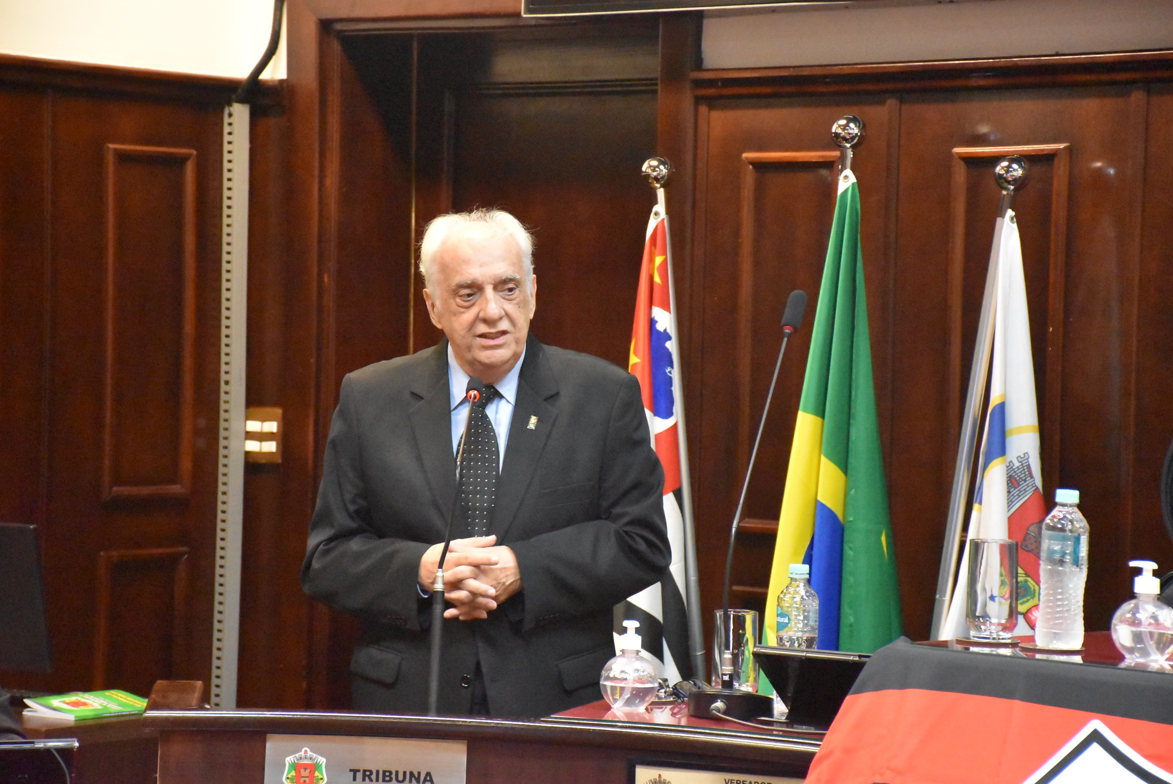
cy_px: 392
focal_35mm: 120
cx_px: 586
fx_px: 3913
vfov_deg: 11.4
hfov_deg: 17.0
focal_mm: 80
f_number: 5.3
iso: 12800
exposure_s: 1/125
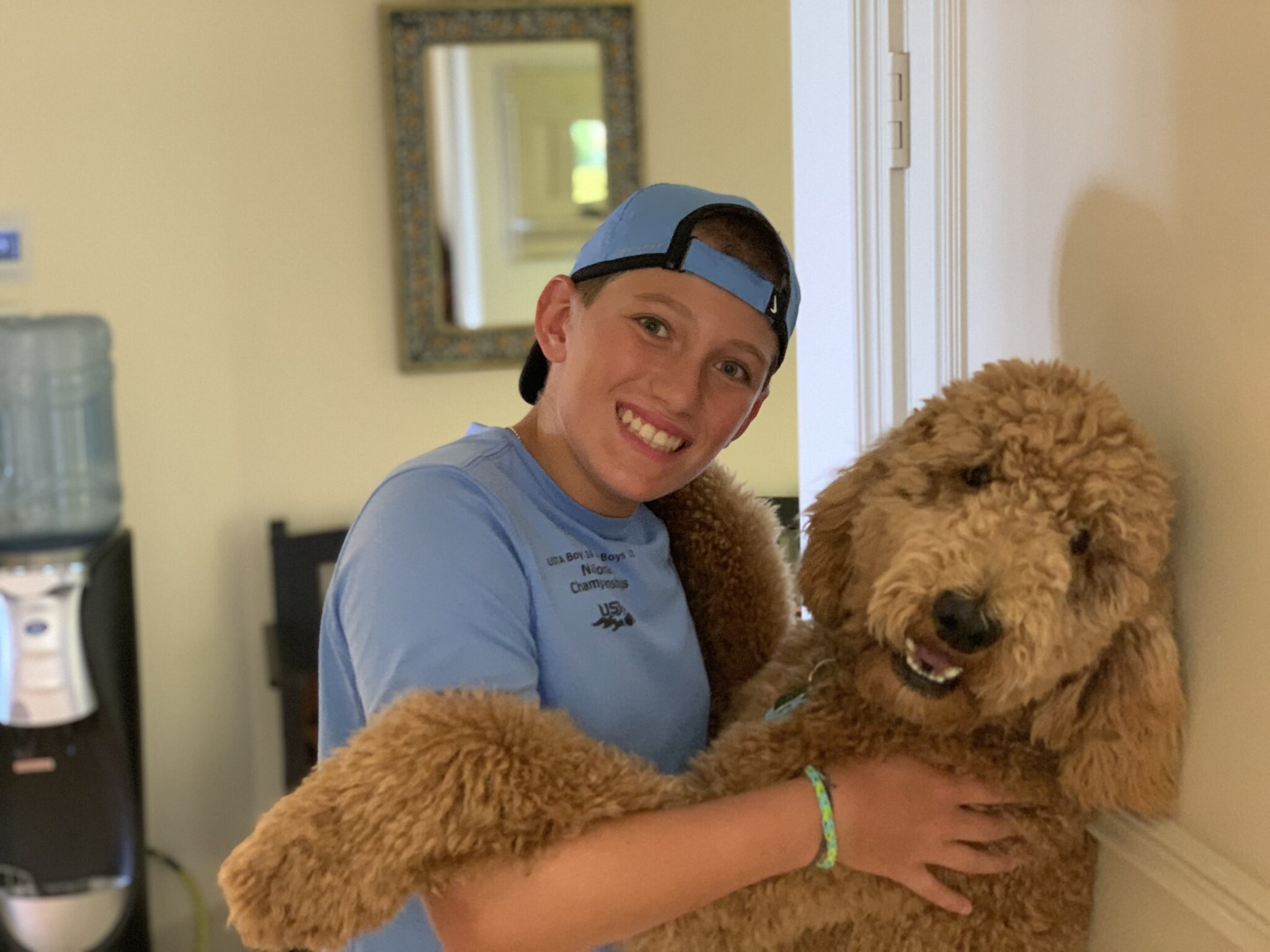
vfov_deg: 28.0
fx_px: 1908
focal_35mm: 52
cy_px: 476
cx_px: 635
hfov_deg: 36.8
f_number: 2.4
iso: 640
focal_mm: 6
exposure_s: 1/30
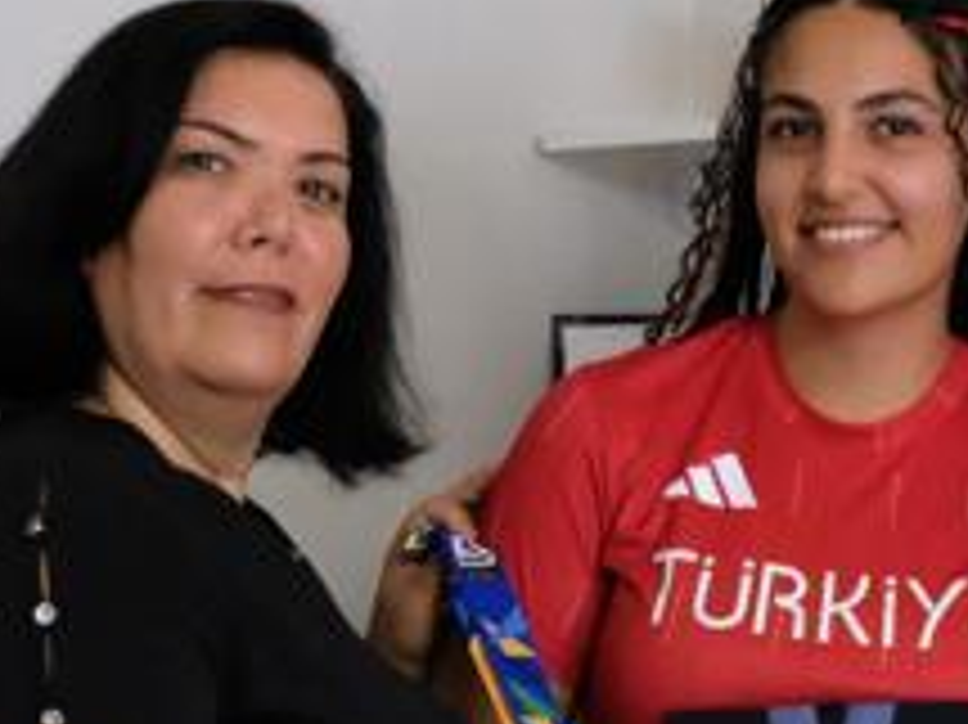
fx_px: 2767
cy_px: 625
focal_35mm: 99
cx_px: 916
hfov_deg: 19.4
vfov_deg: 14.8
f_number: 9
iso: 12800
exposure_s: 1/80
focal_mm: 24.1
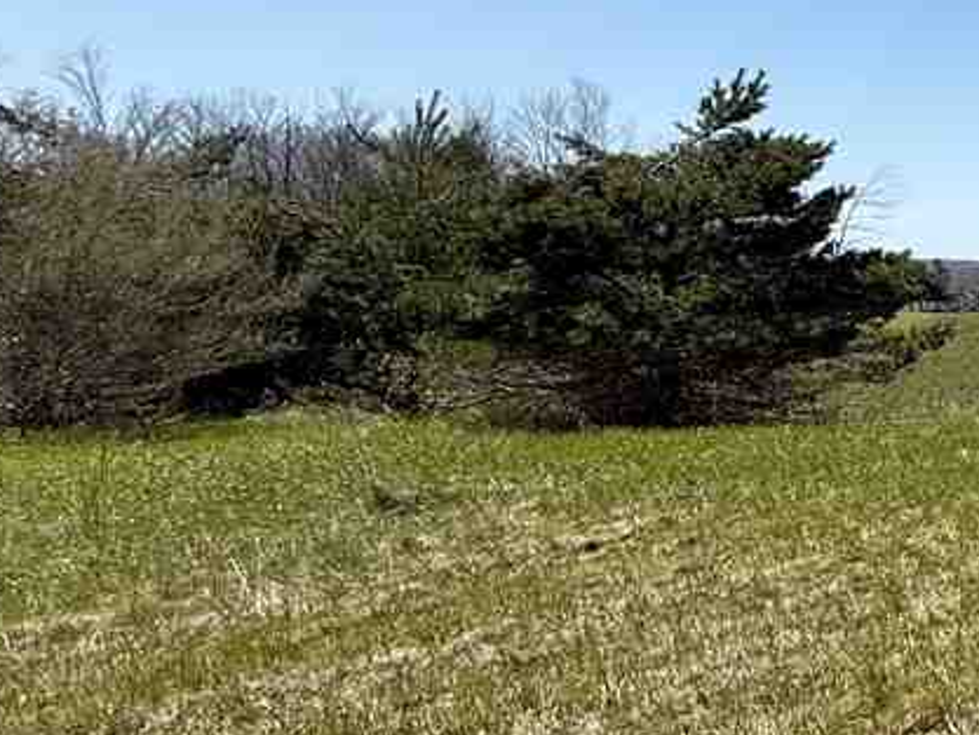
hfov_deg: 28.5
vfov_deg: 33.6
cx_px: 1467
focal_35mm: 43
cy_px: 312
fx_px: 1216
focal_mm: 2.22
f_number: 2.2
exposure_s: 1/2611
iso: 50
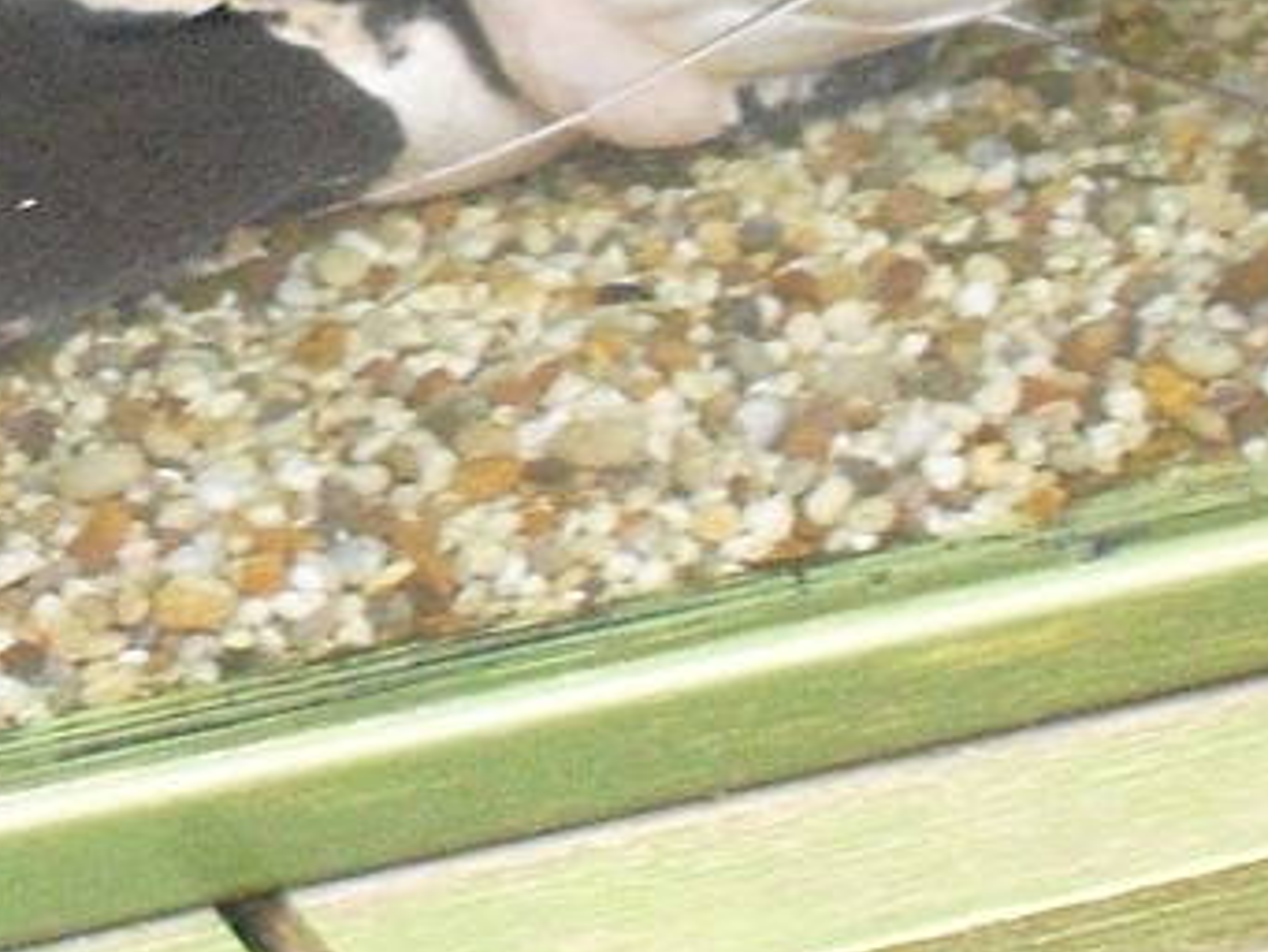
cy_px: -312
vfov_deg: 8.7
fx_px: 6193
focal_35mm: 169
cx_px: -476
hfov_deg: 11.3
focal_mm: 6.3
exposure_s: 1/40
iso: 800
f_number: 3.1
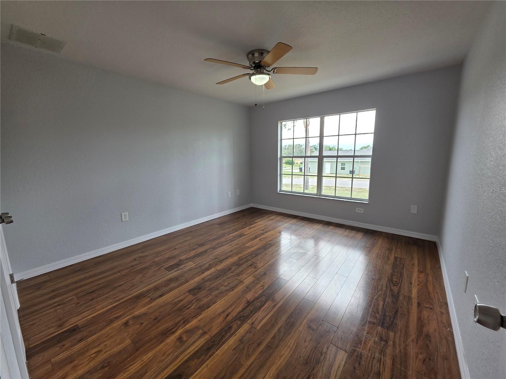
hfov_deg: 106.2
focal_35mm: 13
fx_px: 190
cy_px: 190
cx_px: 253
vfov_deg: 89.9
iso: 40
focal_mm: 2.2
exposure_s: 1/164
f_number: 1.9
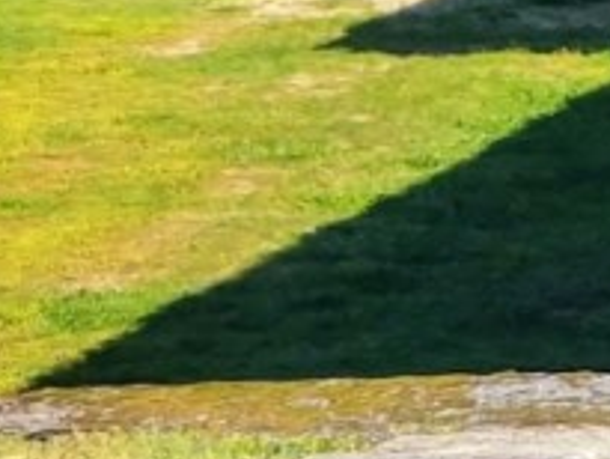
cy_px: -605
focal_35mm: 365
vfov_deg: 4.0
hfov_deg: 5.1
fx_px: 6436
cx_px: 1839
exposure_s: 1/831
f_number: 2.4
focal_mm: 6
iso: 25
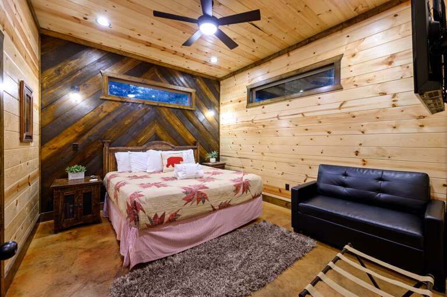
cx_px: 224
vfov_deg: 81.1
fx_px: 174
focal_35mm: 14
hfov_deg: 104.3
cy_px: 148
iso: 250
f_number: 9
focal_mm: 14
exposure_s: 1/1.67
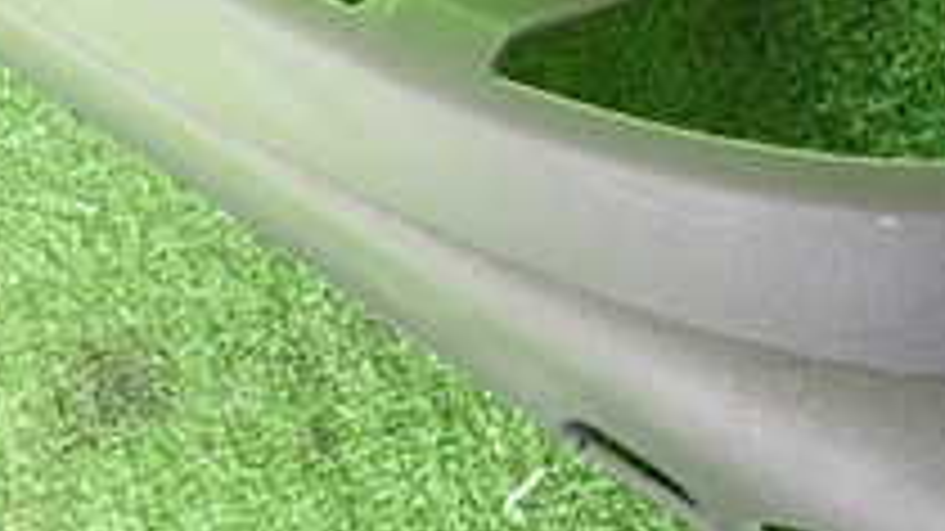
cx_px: 490
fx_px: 1954
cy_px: -144
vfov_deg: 14.8
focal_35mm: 78
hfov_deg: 27.2
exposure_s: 1/60
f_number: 2
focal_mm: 4.5
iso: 200
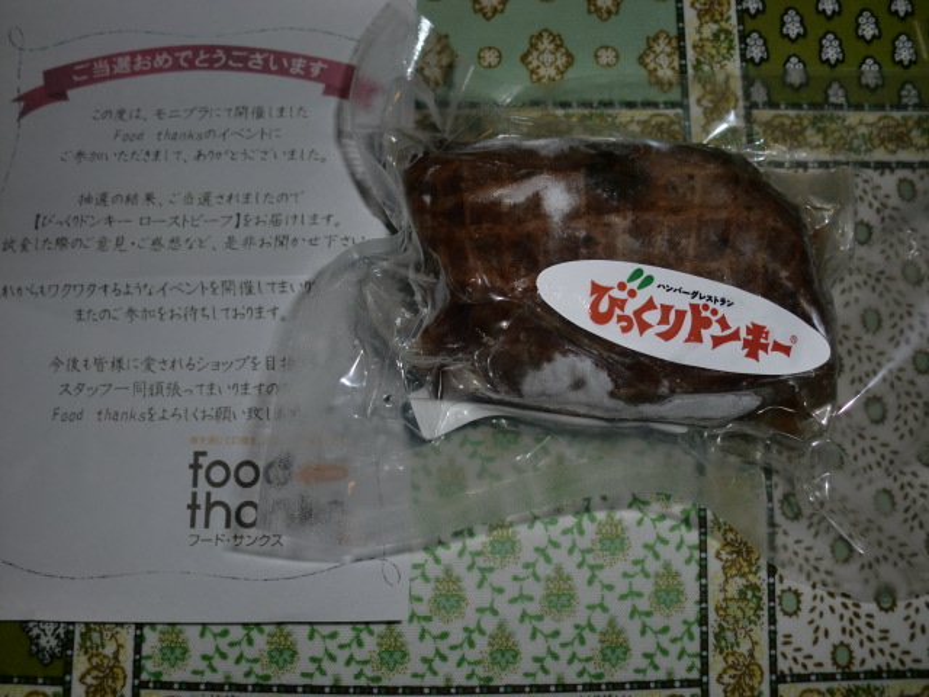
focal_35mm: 35
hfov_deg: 52.6
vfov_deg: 40.7
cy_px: 348
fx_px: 939
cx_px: 464
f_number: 7.8
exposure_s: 1/30
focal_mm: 6.3
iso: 64
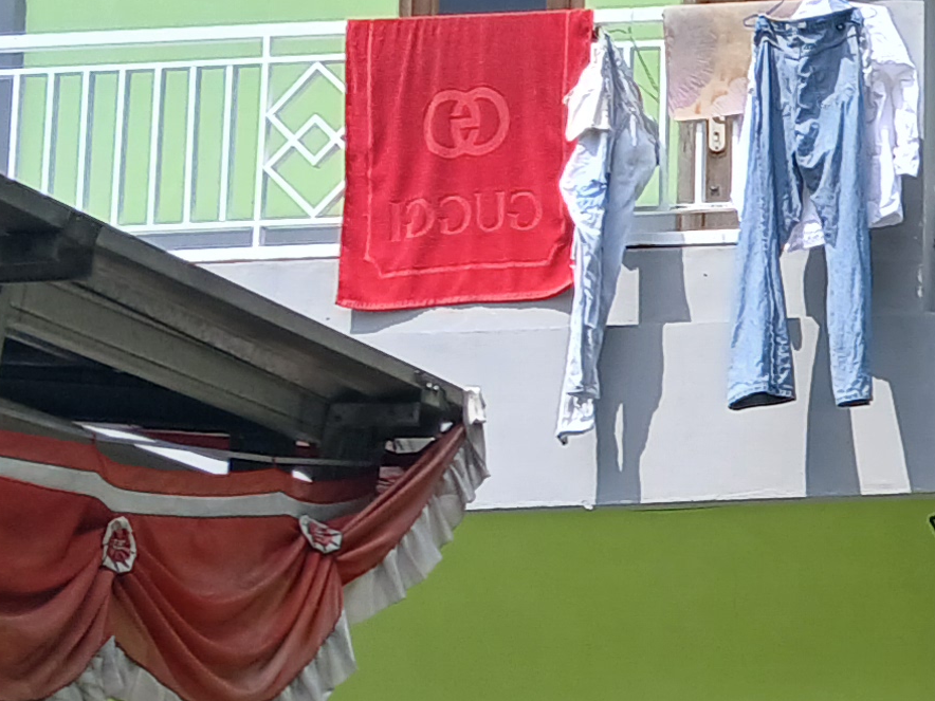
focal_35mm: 120
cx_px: 1670
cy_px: 629
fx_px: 3241
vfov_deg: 12.3
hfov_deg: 14.5
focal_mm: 3.98
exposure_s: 1/347
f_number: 1.8
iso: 20
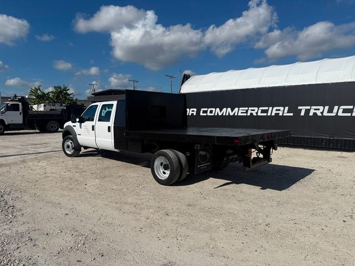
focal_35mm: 24
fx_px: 246
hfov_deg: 71.6
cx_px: 178
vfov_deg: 56.8
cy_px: 133
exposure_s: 1/14286
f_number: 1.78
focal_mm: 6.76
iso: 80
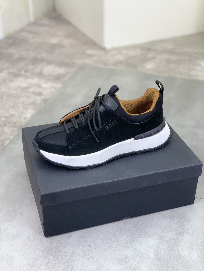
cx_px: 102
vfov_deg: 36.8
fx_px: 409
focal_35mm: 52
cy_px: 136
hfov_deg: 28.0
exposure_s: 1/100
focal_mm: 6
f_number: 2.4
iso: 25
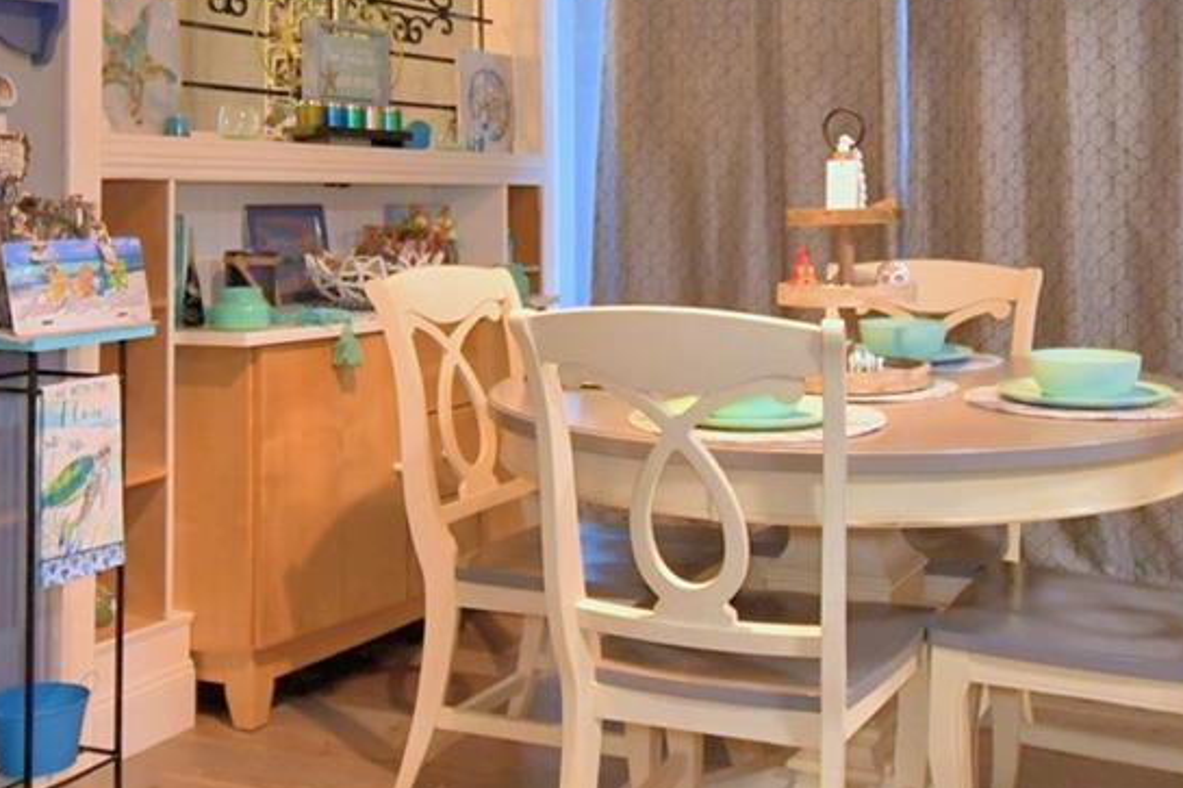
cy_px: 152
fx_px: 1445
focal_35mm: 44
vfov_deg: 29.8
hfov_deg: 44.4
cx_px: 684
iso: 900
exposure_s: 1/30
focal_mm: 10
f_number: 4.5
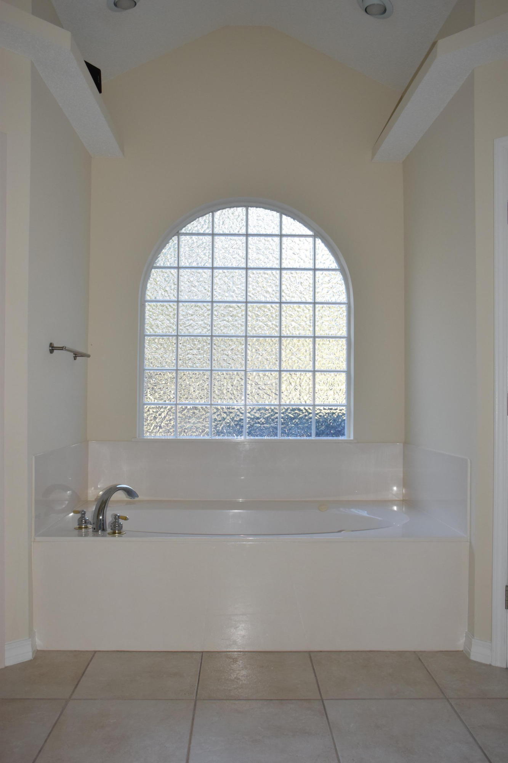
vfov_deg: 57.2
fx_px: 699
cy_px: 382
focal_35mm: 33
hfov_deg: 40.0
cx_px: 254
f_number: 5.6
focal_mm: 22
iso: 640
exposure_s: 1/125
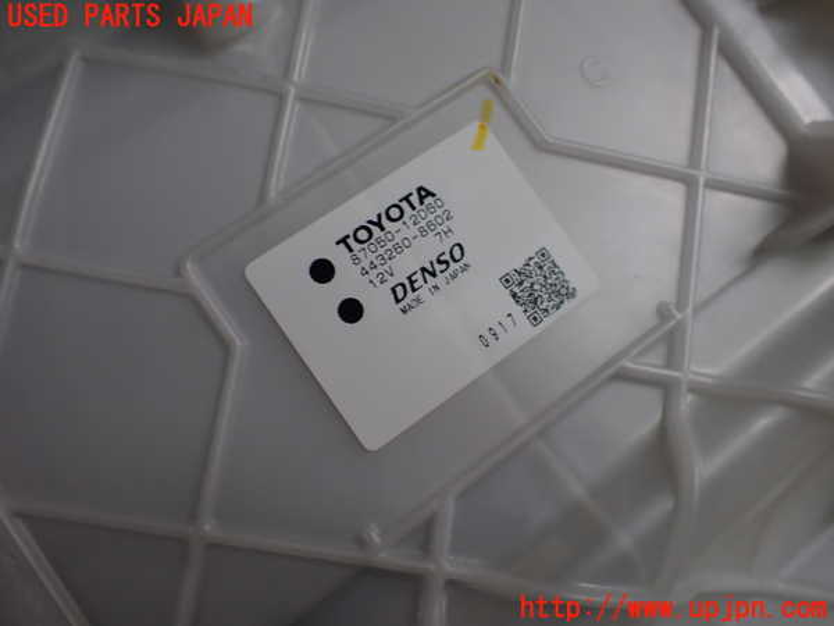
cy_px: 313
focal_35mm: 30
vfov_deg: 46.8
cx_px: 417
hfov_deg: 60.0
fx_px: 723
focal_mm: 5.4
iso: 125
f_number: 2.3
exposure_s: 1/125
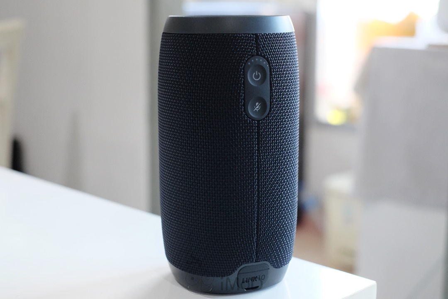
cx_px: 224
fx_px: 660
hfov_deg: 37.5
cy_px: 150
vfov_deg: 25.5
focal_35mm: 53
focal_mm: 35
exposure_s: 1/75
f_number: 4
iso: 3200
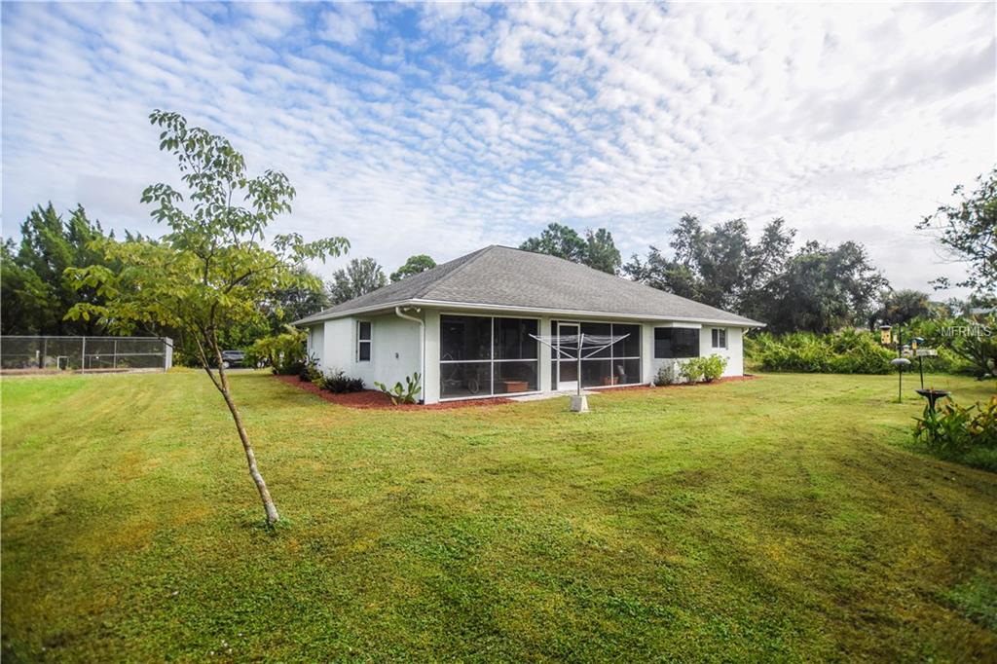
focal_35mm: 15
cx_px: 498
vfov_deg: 77.3
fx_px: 415
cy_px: 332
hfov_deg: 100.4
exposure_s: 1/3200
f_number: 3.5
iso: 400
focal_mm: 10
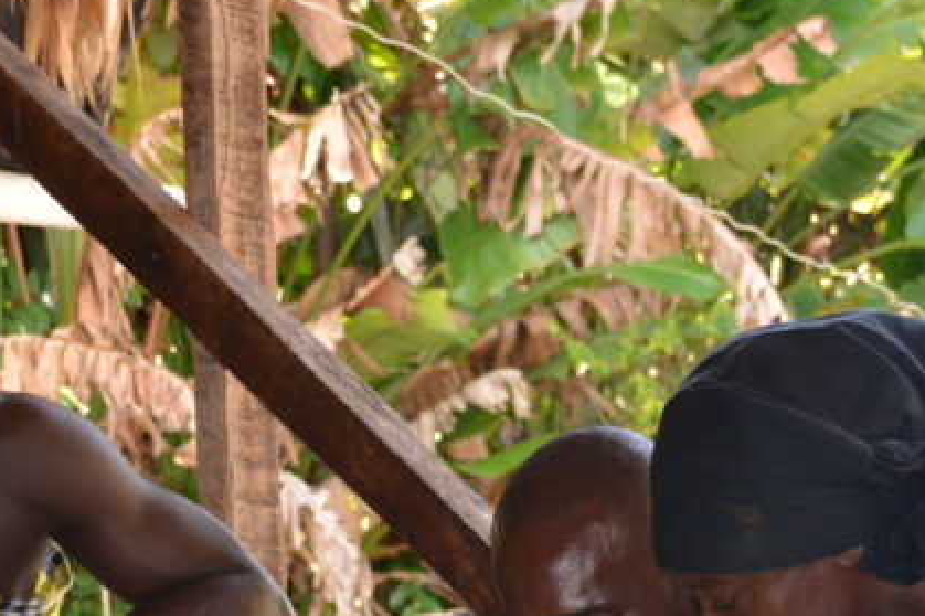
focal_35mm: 134
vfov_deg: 10.0
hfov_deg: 15.2
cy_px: 810
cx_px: 737
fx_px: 3442
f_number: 4
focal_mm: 32
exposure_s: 1/125
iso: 320
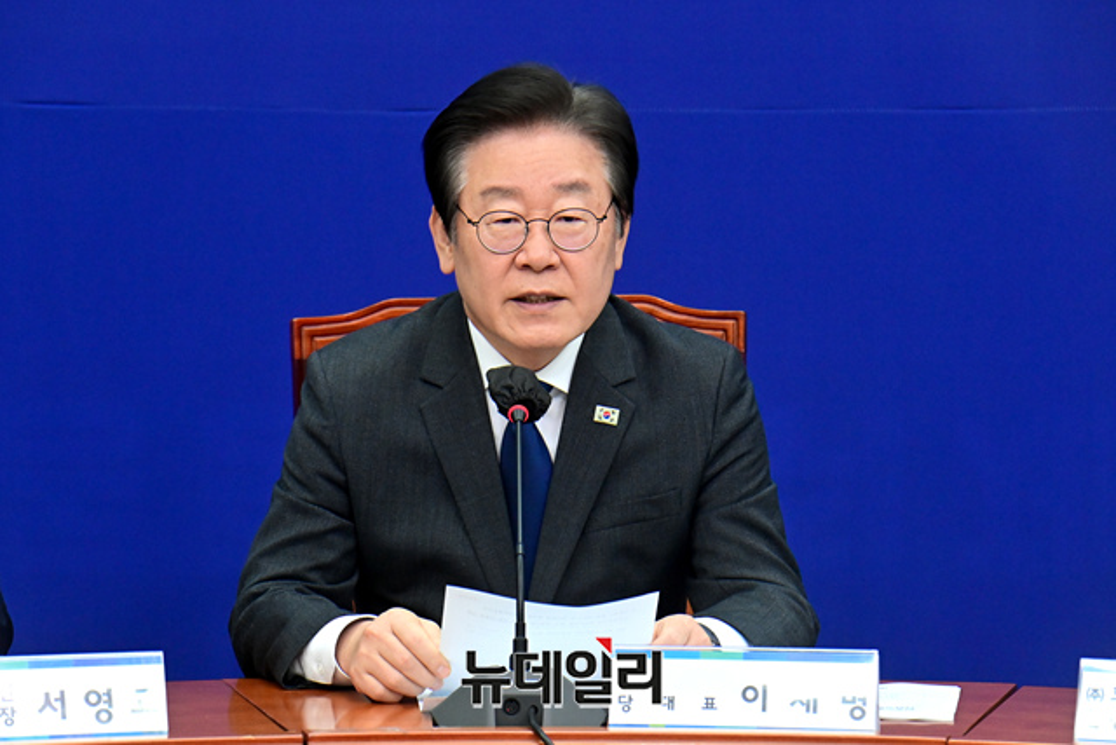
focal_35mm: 240
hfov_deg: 8.6
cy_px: 372
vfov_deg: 5.7
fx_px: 7441
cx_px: 558
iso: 6400
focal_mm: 240
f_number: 8
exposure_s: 1/250
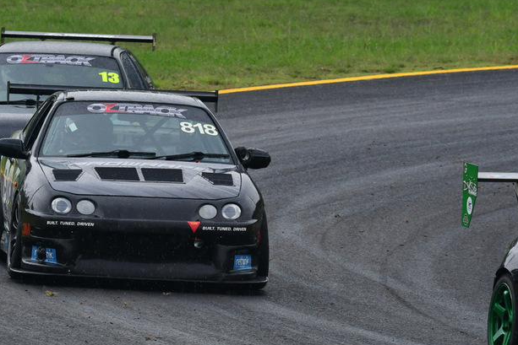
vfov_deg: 2.0
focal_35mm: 705
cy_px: 137
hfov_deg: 2.9
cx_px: 201
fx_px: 10146
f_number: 11
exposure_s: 1/640
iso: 1000
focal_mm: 360
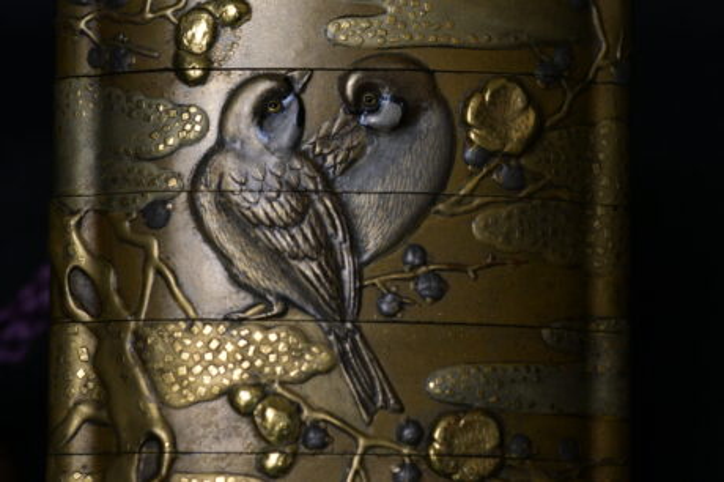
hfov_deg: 19.5
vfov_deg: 13.0
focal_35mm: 105
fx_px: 2110
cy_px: 241
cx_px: 362
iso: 1800
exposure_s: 1/125
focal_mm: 105
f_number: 10
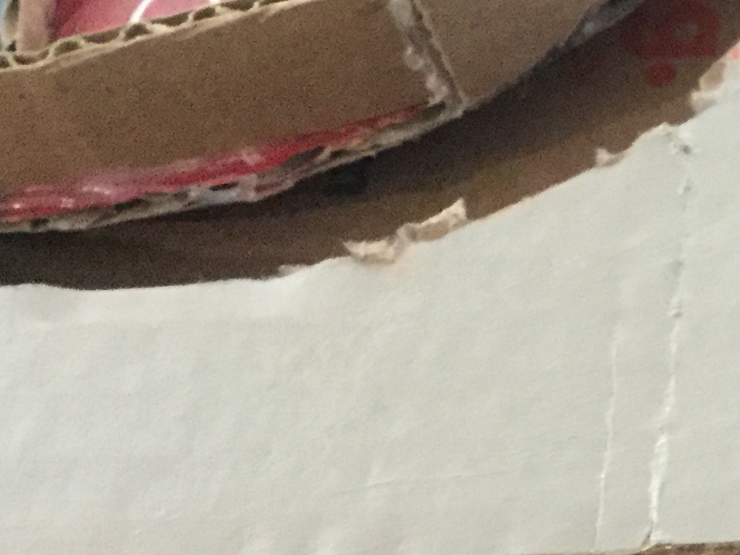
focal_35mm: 106
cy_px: 164
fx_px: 2266
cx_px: 1098
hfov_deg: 16.9
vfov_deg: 13.9
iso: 320
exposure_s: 1/15
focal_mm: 3.3
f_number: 2.4
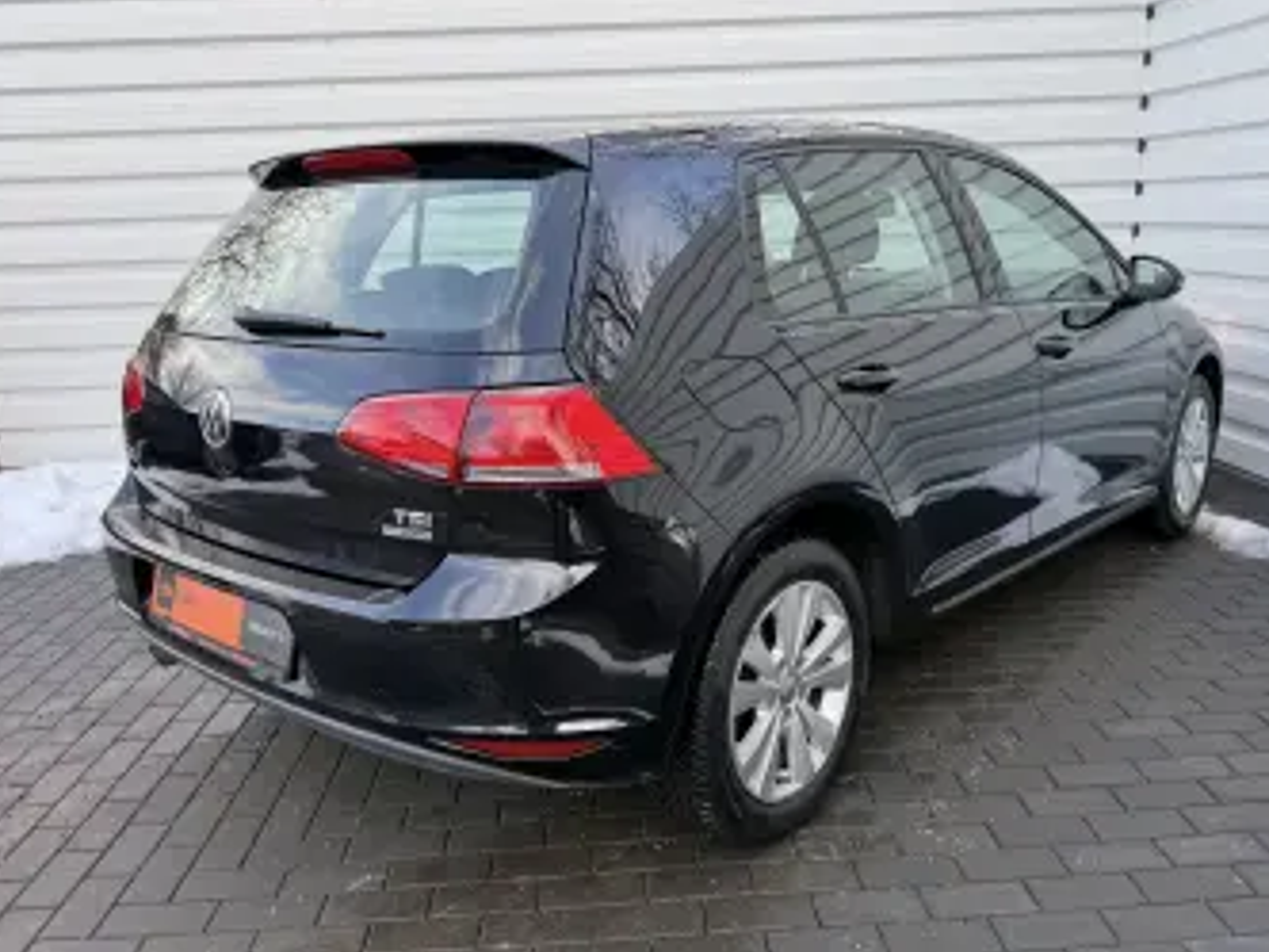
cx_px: 677
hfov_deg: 67.2
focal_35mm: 26
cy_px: 493
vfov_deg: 53.1
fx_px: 953
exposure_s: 1/467
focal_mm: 6.76
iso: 80
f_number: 1.78
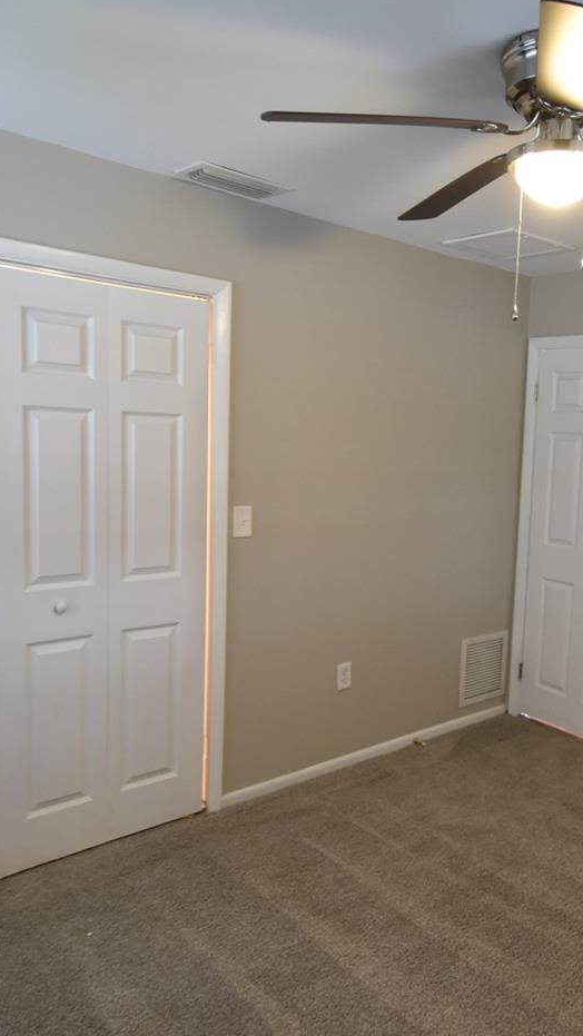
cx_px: 458
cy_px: 507
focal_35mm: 27
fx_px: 742
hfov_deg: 41.3
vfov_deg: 69.8
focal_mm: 10
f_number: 3.5
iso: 800
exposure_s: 1/20
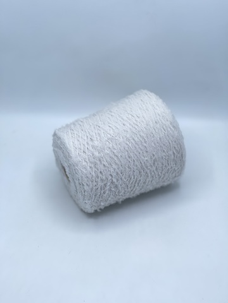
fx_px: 562
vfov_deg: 30.3
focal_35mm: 64
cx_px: 114
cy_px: 152
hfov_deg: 22.9
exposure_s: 1/376
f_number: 2.2
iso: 32
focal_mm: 7.5
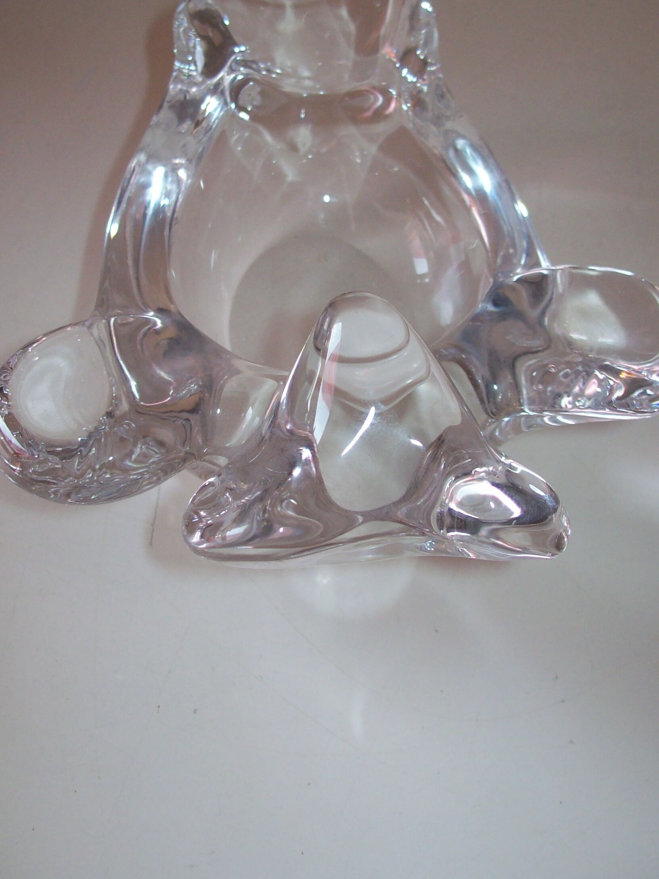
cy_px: 319
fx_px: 1193
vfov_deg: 40.1
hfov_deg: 30.9
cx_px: 334
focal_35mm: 47
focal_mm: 6
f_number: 2.7
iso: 80
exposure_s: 1/64
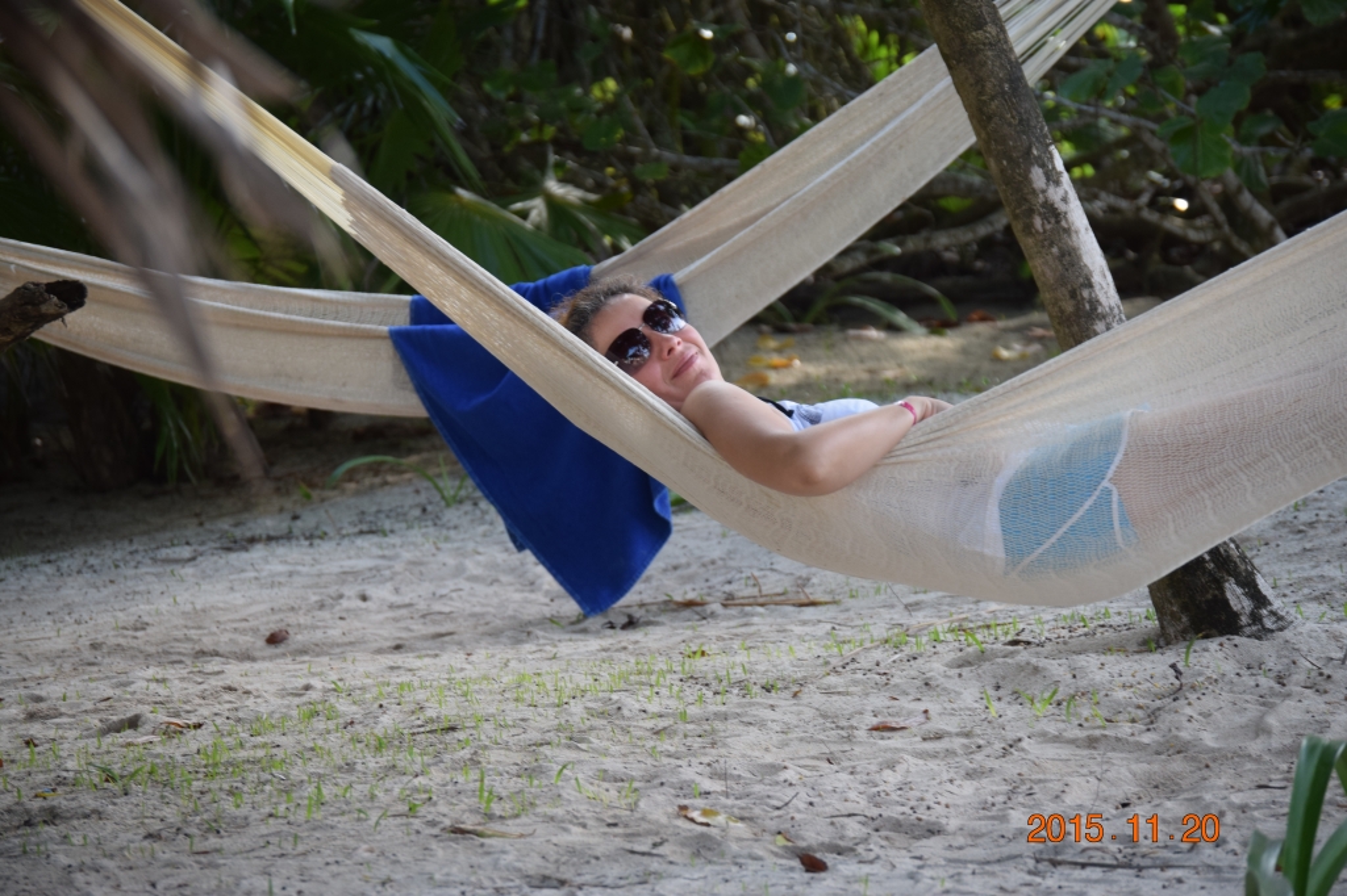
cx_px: 674
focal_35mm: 168
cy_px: 448
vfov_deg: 8.2
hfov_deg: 12.2
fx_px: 6284
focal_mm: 112
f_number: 4.8
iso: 450
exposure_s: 1/250
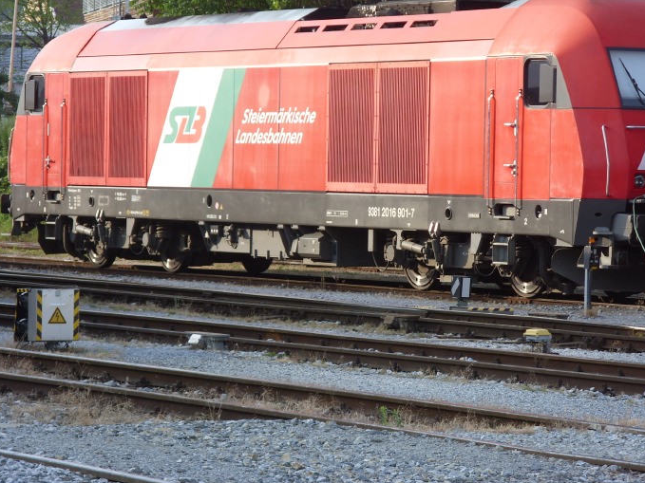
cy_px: 208
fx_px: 3558
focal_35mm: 191
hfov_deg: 10.4
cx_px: 367
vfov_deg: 7.8
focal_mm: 26.9
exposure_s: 1/114
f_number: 4.3
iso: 50
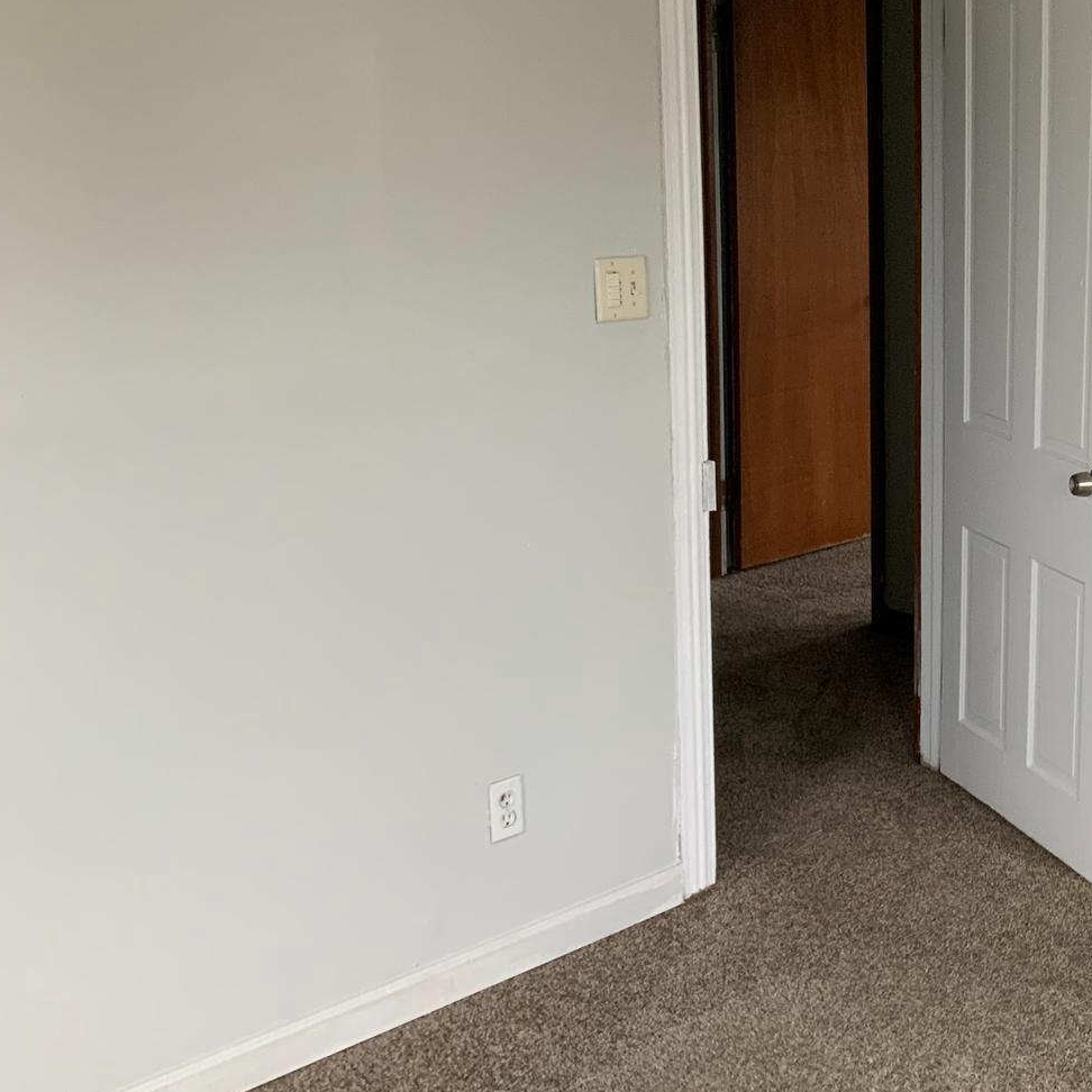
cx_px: 1104
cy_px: 444
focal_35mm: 54
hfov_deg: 29.4
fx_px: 1927
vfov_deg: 31.6
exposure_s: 1/60
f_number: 1.8
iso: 100
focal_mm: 3
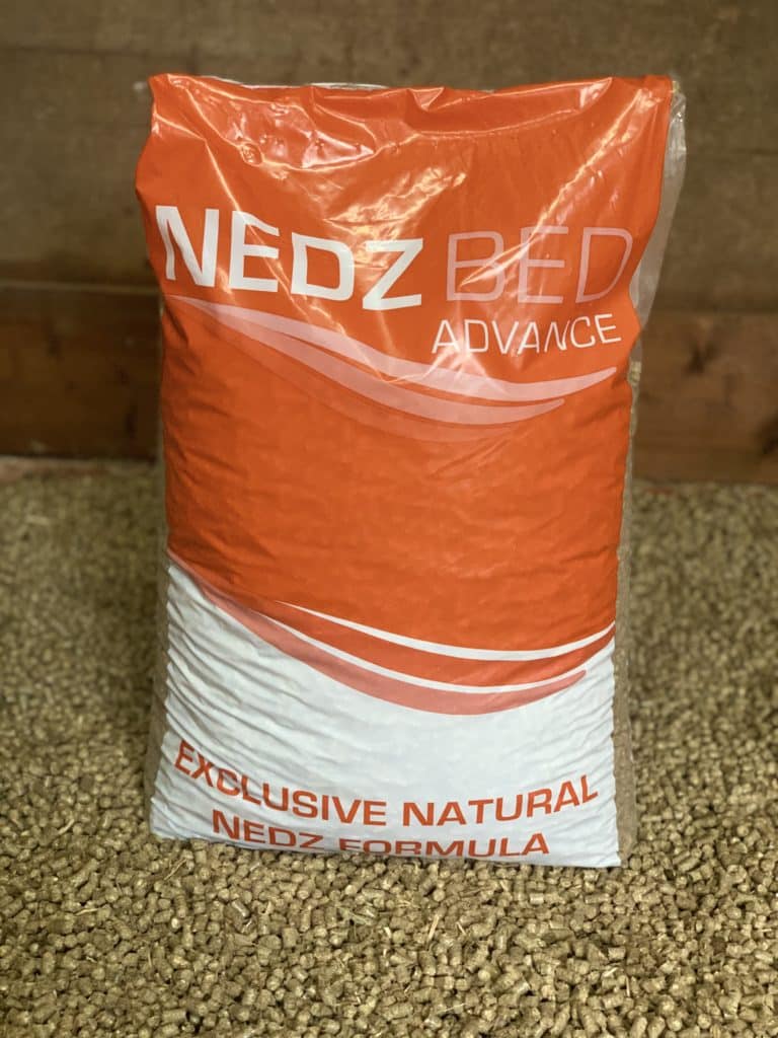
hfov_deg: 28.0
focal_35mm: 52
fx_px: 1558
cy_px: 519
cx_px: 389
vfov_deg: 36.8
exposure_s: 1/50
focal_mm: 6
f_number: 2.4
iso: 320
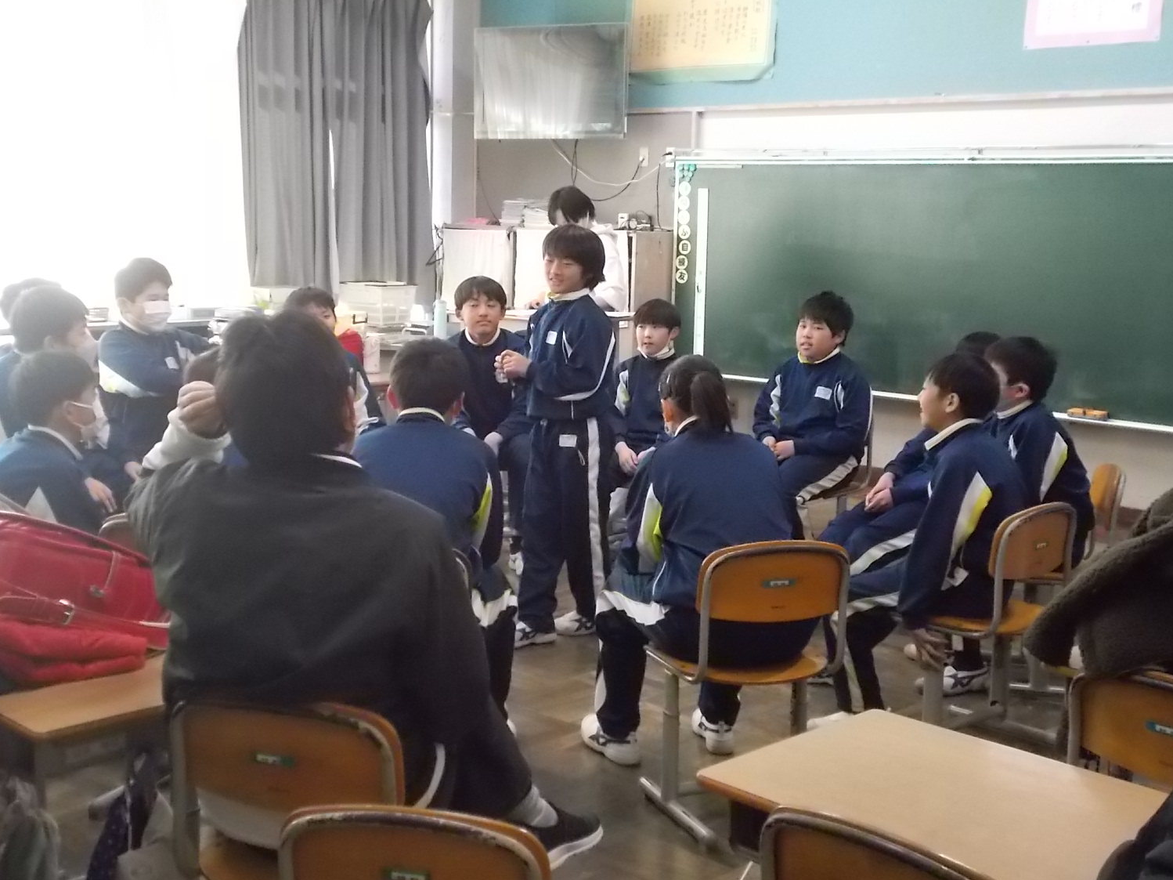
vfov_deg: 30.9
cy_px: 418
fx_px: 1592
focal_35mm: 47
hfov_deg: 40.4
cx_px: 576
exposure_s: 1/80
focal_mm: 7.9
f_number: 4.2
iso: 800
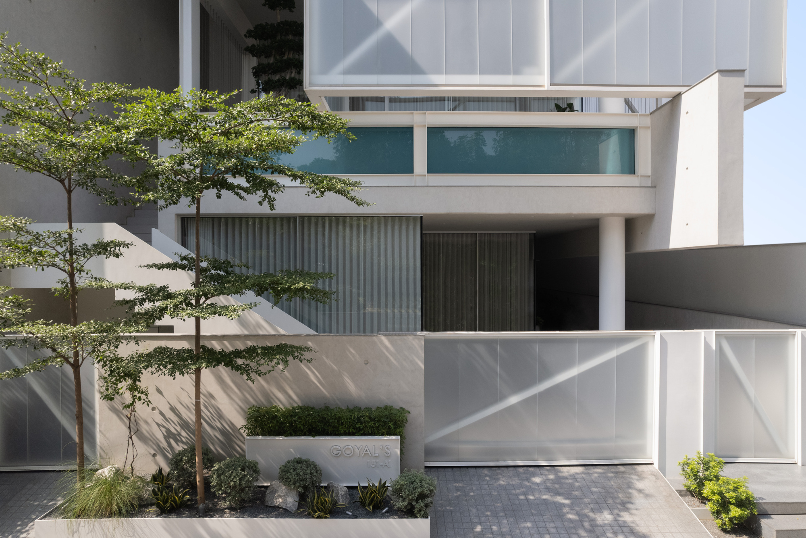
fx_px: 493
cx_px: 403
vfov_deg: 57.2
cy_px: 269
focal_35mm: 22
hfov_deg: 78.6
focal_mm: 8.38
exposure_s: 1/1250
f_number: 2.8
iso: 150
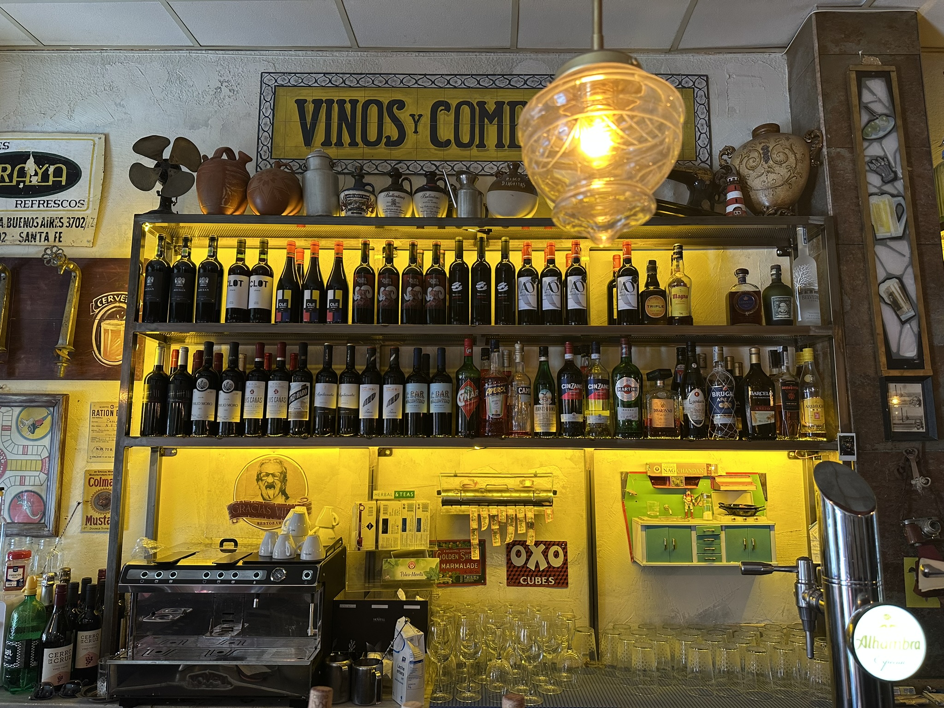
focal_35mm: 24
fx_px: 654
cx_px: 472
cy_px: 354
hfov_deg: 71.6
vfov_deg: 56.8
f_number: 1.78
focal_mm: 6.86
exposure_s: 1/100
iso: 160
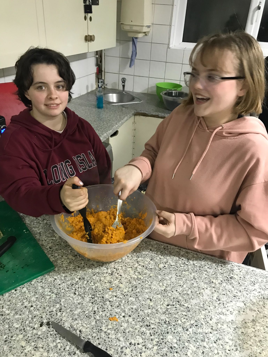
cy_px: 178
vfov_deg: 63.4
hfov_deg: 49.7
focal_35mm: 28
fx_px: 289
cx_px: 134
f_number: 1.8
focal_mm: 3.99
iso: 80
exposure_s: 1/17
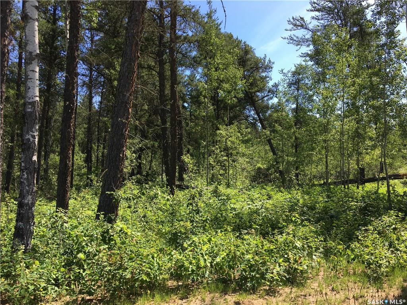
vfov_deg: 48.2
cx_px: 204
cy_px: 152
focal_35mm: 29
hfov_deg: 61.7
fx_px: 341
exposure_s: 1/686
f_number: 2.2
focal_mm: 4.15
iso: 25
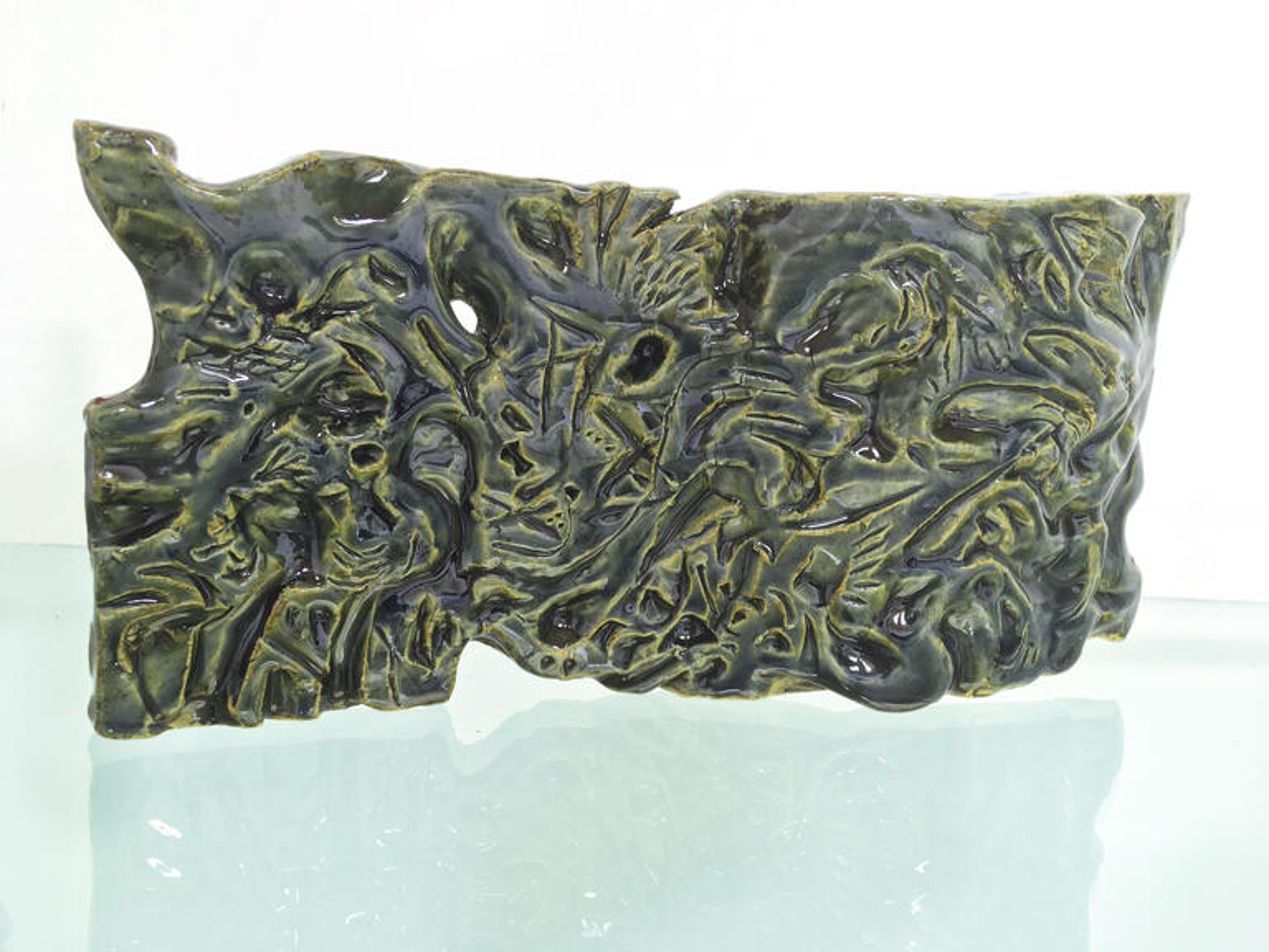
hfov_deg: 61.7
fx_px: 1063
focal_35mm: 29
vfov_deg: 48.2
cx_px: 634
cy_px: 476
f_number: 2.2
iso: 25
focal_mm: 4.15
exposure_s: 1/33
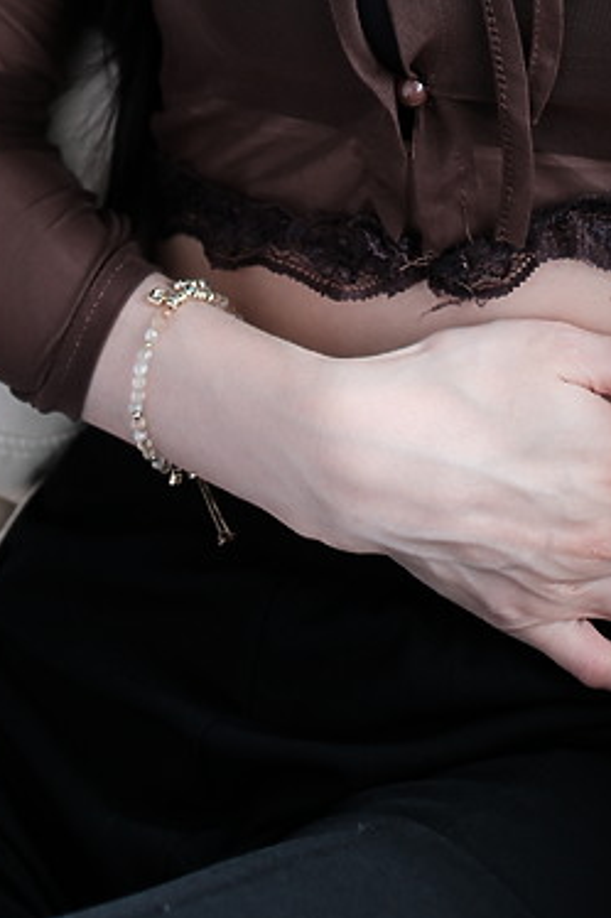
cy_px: -476
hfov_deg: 18.8
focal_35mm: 72
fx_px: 1835
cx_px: 452
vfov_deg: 22.7
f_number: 1.4
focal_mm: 15
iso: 250
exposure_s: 1/350
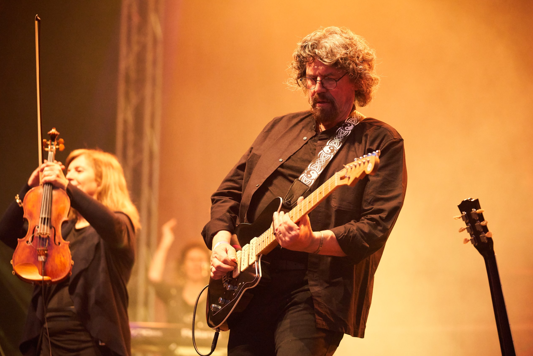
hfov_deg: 17.8
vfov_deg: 11.9
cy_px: 178
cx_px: 267
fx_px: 1703
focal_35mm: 115
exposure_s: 1/250
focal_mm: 114
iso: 1250
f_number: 2.8
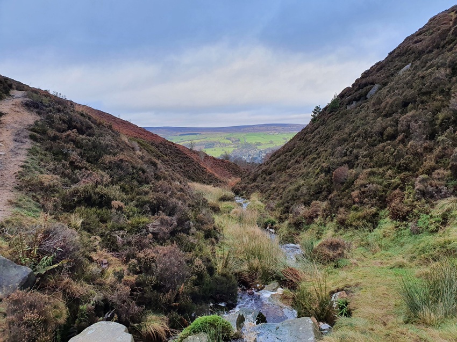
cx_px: 228
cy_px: 171
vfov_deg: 53.0
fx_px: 343
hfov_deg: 67.3
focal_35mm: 26
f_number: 2.4
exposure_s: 1/209
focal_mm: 4.32
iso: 50
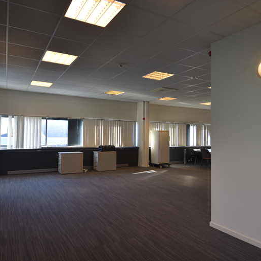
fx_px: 205
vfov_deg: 65.0
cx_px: 113
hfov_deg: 64.8
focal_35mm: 24
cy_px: 126
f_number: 4.5
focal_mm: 12
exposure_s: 1/80
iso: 200
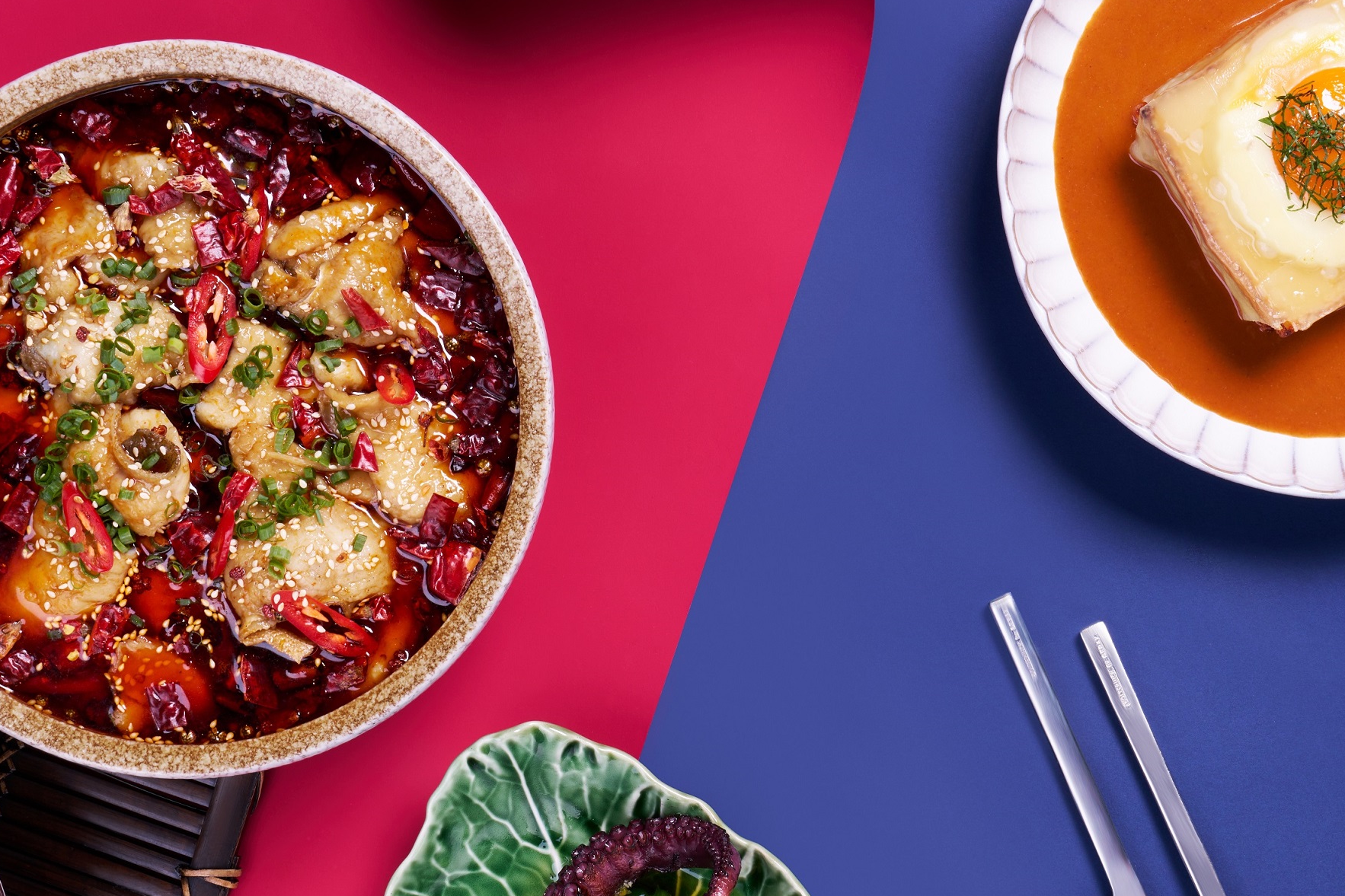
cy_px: 599
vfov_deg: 12.3
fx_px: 4146
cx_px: 752
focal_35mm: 111
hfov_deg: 18.4
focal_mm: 53
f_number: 11
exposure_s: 1/250
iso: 100
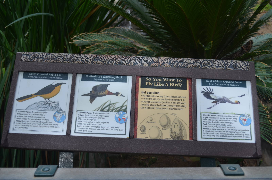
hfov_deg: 46.5
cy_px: 90
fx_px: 317
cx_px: 136
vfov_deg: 31.8
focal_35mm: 42
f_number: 5.6
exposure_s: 1/125
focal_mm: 28
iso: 250
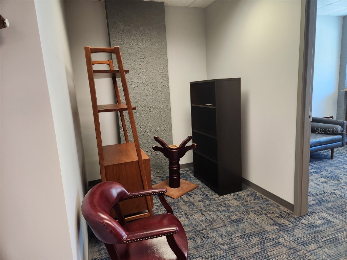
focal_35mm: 23
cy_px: 130
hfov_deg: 73.9
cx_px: 174
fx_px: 231
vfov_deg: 58.9
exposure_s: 1/120
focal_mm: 5.4
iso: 250
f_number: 1.8
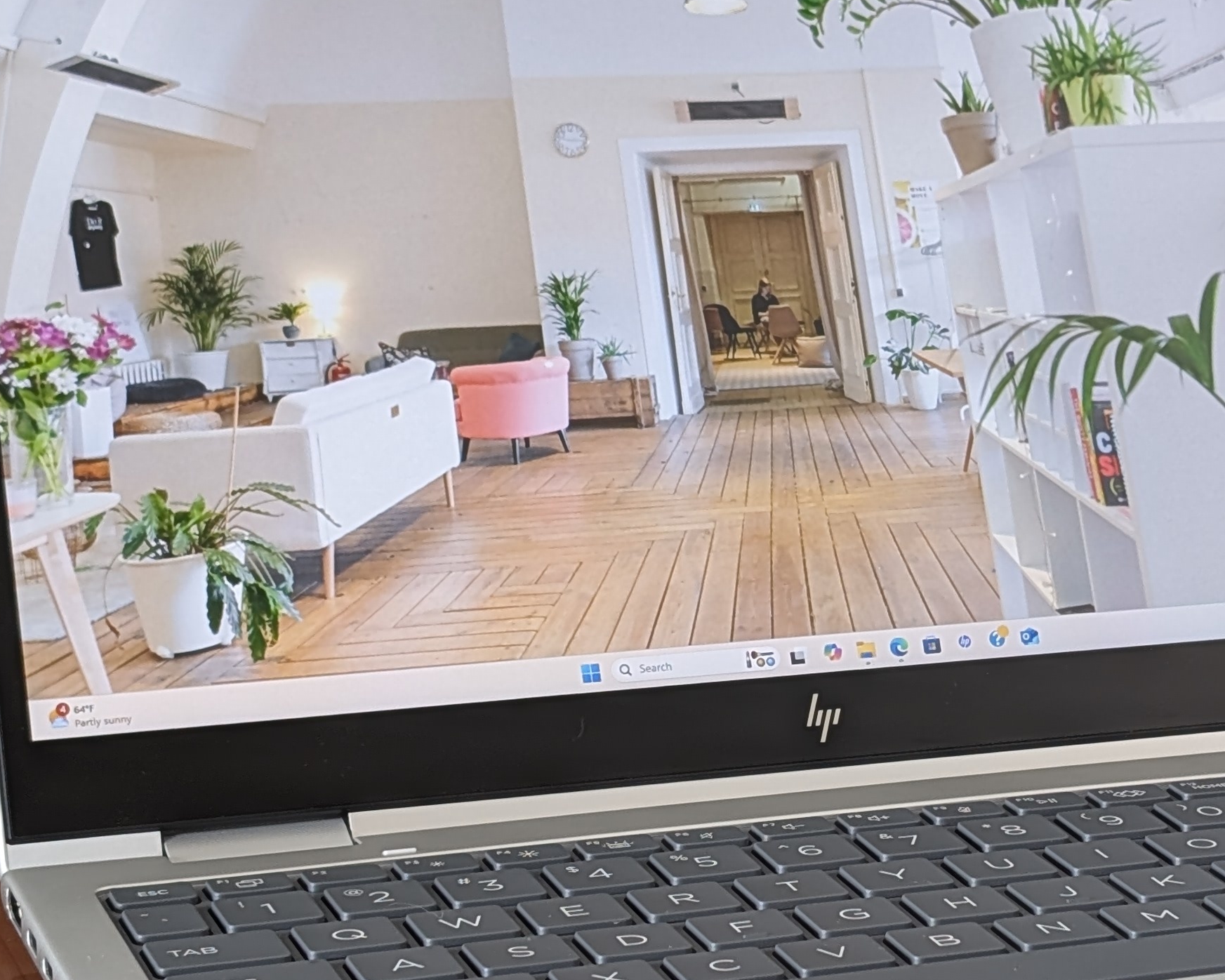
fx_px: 4061
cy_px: 524
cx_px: 939
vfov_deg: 13.8
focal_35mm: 112
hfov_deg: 17.0
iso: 26
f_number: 1.68
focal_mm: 6.9
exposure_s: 1/30
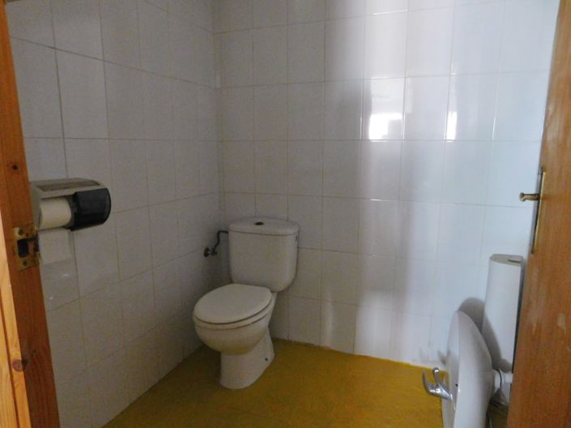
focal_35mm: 23
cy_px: 214
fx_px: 379
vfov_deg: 58.8
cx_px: 286
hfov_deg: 74.0
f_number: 3
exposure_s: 1/13
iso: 800
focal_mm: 4
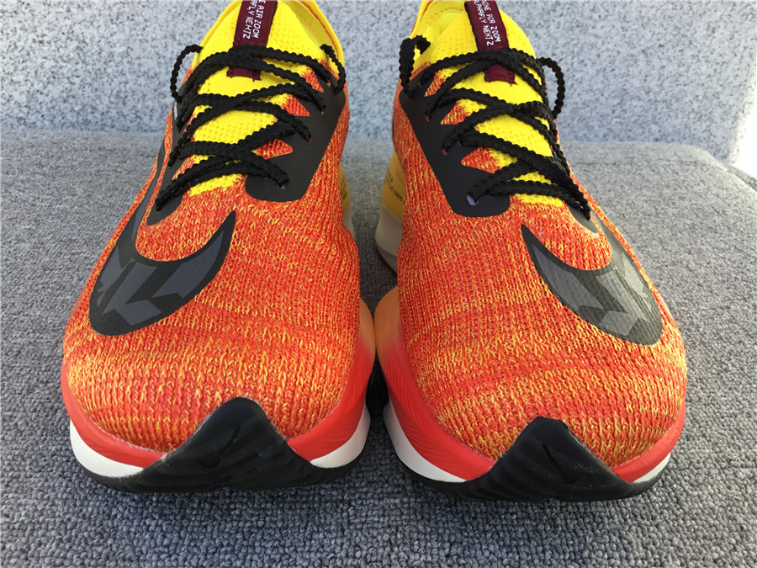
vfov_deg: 45.4
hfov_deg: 58.4
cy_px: 284
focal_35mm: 31
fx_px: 678
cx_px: 378
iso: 25
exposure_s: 1/128
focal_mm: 3.3
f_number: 2.4
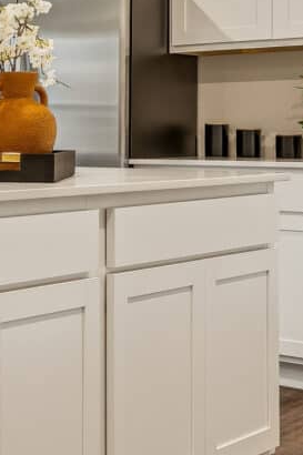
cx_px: -293
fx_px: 1011
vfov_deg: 25.2
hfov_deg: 14.4
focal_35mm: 80
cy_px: 147
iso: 640
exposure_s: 1/15
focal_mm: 16
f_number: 8
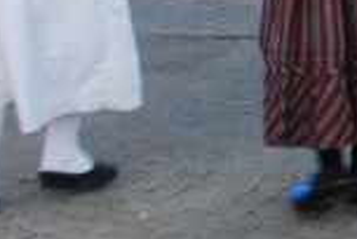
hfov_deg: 10.8
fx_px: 1580
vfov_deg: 8.4
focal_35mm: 159
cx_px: 880
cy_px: -173
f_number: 3.5
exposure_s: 1/40
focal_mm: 18
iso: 400
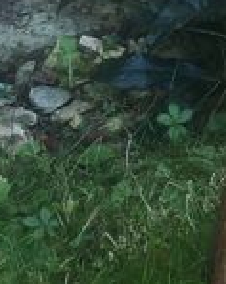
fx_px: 1282
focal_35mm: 153
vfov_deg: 12.1
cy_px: -119
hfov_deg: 9.5
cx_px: 439
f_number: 2.2
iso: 32
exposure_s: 1/100
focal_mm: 4.15
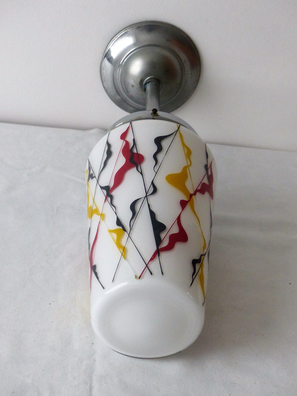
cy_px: 198
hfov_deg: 23.7
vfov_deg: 31.2
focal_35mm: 62
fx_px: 709
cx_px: 148
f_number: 2.8
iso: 400
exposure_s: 1/40
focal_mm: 10.5
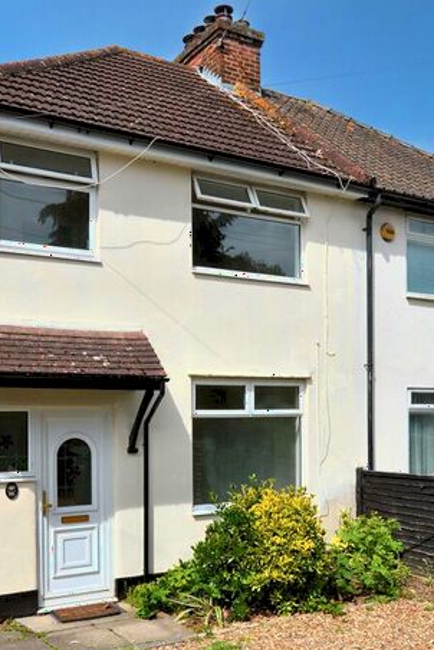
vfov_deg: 54.7
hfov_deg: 38.1
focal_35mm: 35
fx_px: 628
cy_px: 330
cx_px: 201
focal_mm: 15
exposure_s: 1/500
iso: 250
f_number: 11
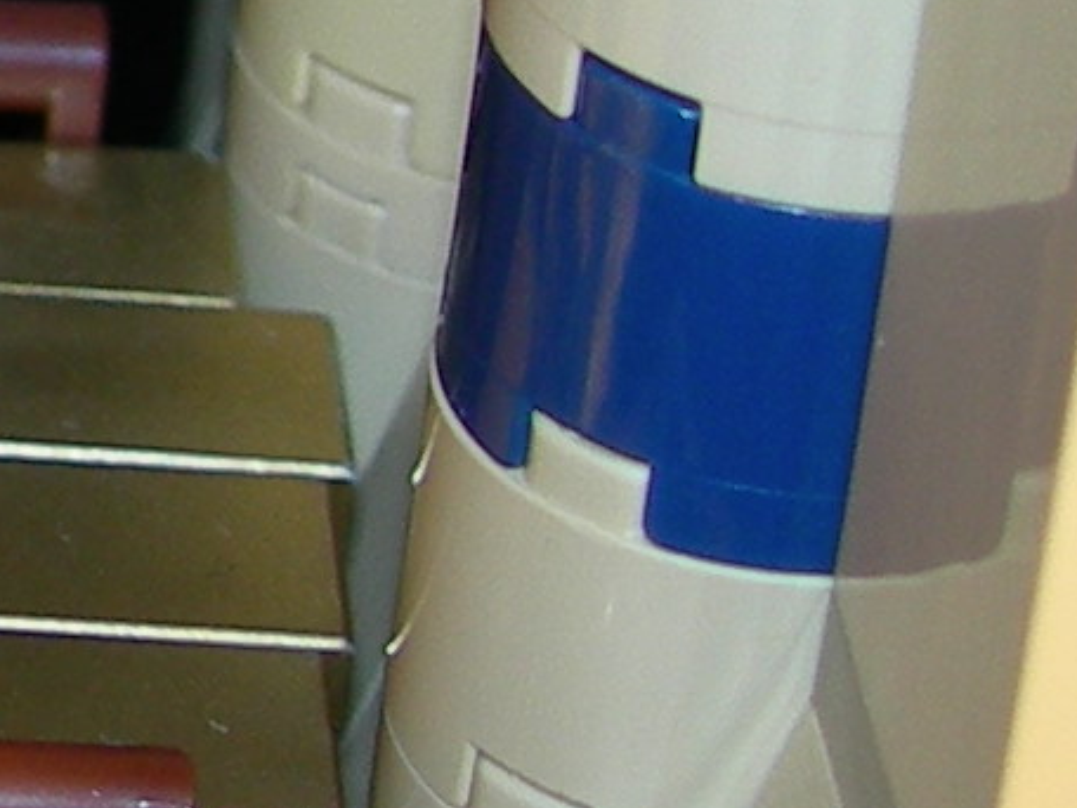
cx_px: -1741
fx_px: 7965
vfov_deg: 5.7
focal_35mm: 256
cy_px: -574
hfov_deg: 7.2
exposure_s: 1/30
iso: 50
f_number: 2.8
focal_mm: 7.8
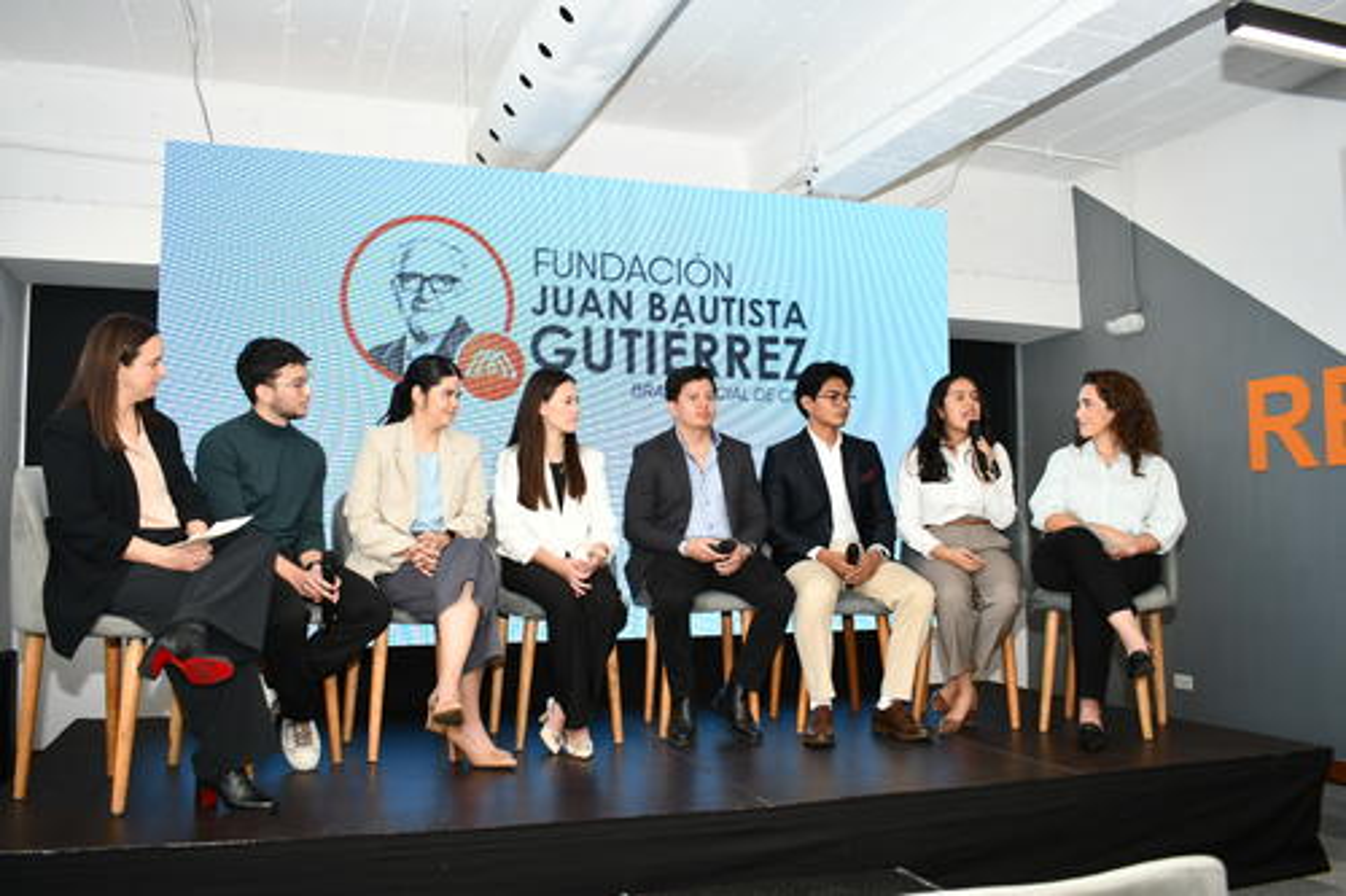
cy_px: 448
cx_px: 673
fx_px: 1121
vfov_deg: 43.6
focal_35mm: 30
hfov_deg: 61.9
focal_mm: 20
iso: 250
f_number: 4
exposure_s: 1/60
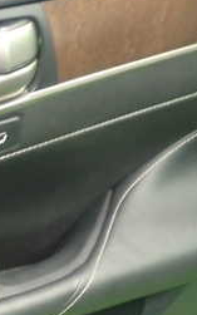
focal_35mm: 76
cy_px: 203
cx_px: -100
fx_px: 652
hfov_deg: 15.8
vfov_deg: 27.0
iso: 500
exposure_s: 1/30
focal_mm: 5.4
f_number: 2.3
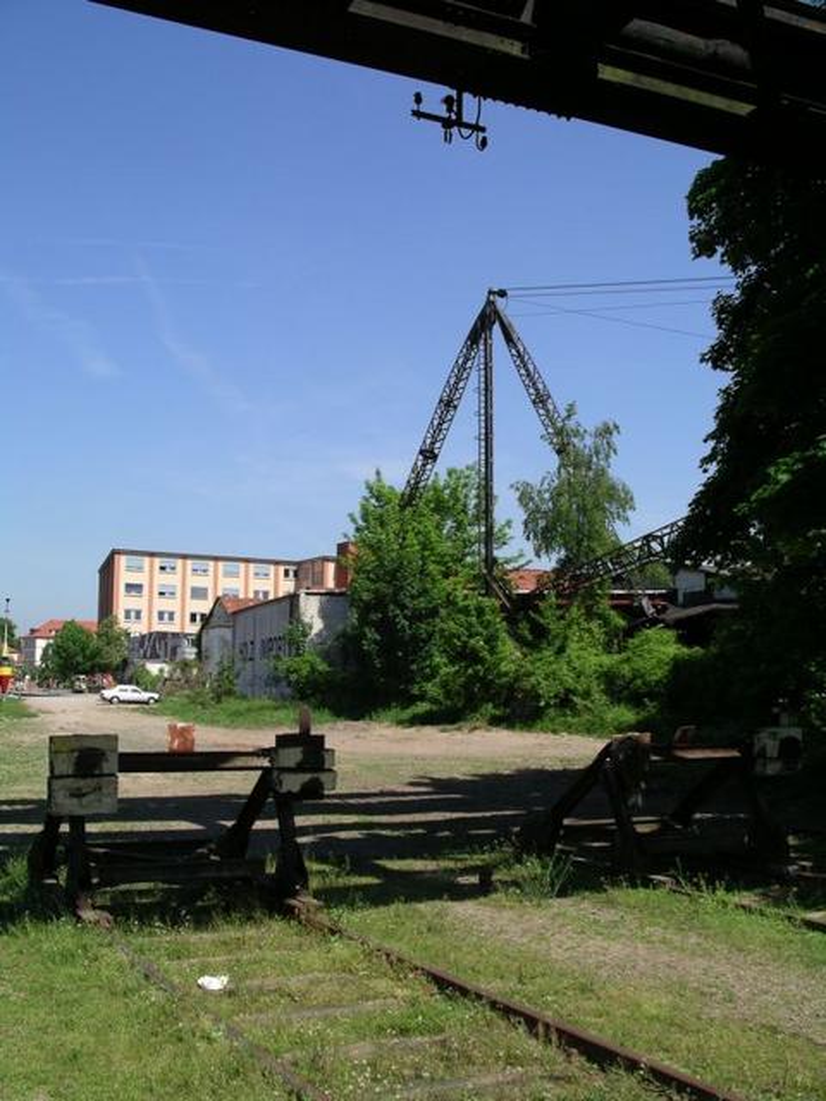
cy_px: 550
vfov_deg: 50.1
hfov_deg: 38.7
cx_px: 413
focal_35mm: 37
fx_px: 1177
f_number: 5.6
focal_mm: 7.8
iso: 64
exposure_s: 1/400
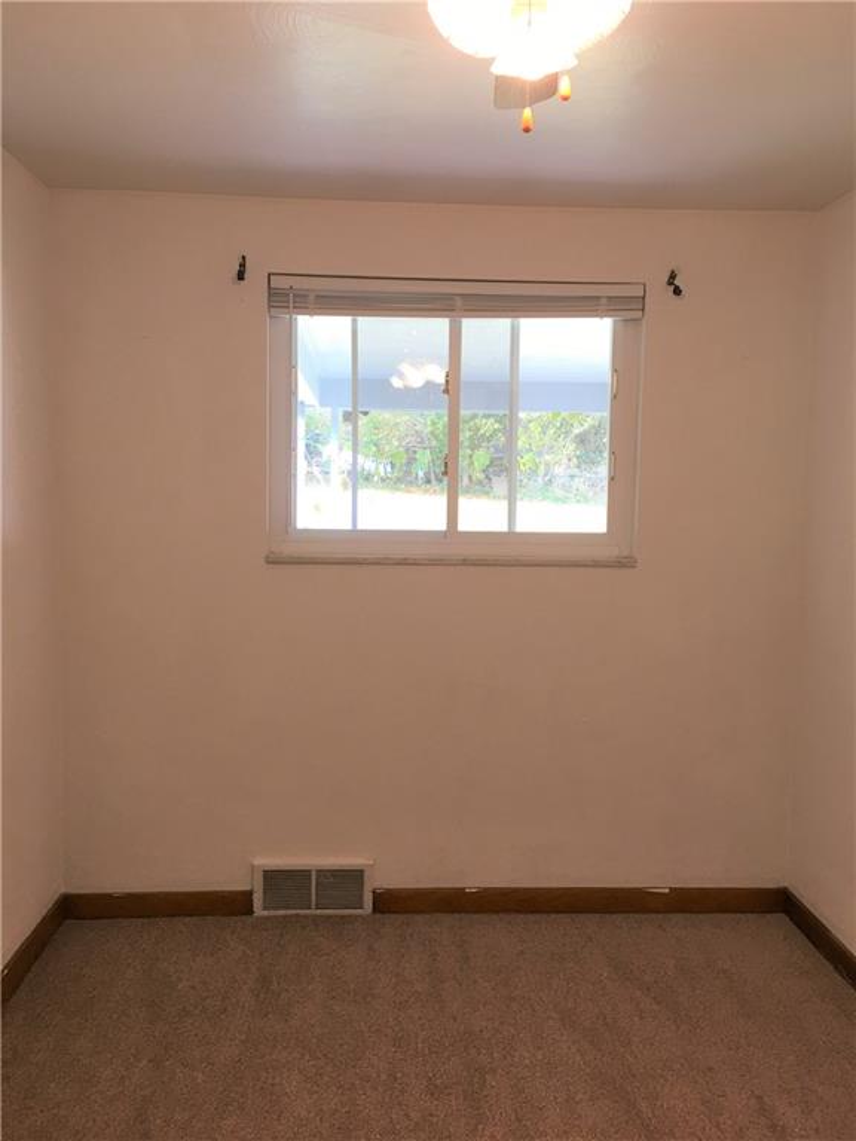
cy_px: 570
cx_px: 428
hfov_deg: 48.2
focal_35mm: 29
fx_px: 956
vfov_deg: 61.7
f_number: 2.2
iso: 25
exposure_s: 1/30
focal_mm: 4.15
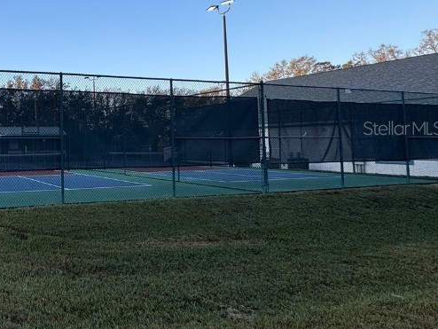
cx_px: -7
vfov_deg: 47.9
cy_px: 128
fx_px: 367
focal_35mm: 29
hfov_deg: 49.4
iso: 40
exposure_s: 1/362
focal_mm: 2.22
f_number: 2.2
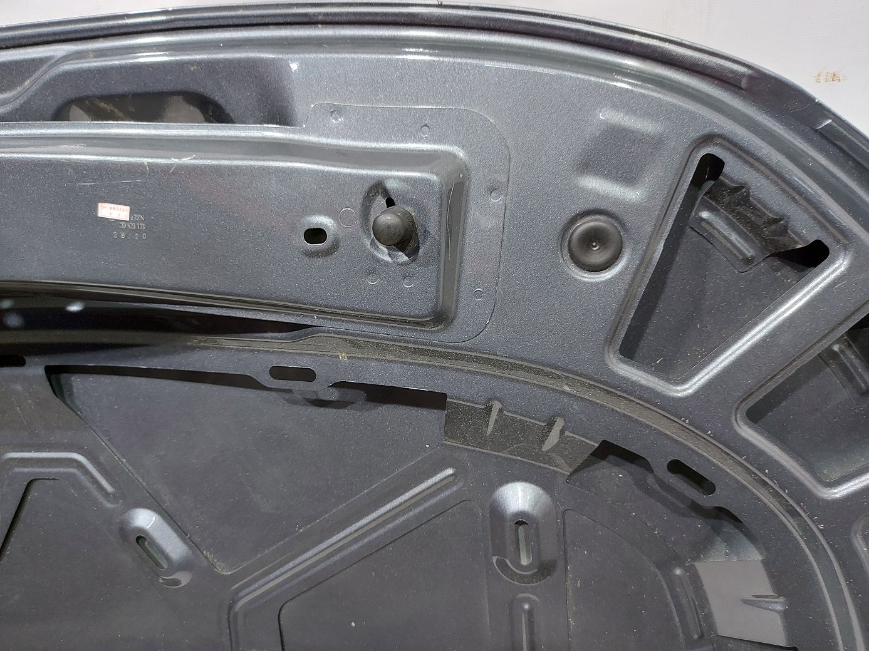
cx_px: 434
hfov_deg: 71.6
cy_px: 326
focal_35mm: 24
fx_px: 602
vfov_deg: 56.8
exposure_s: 1/33
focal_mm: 5.23
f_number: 1.8
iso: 250
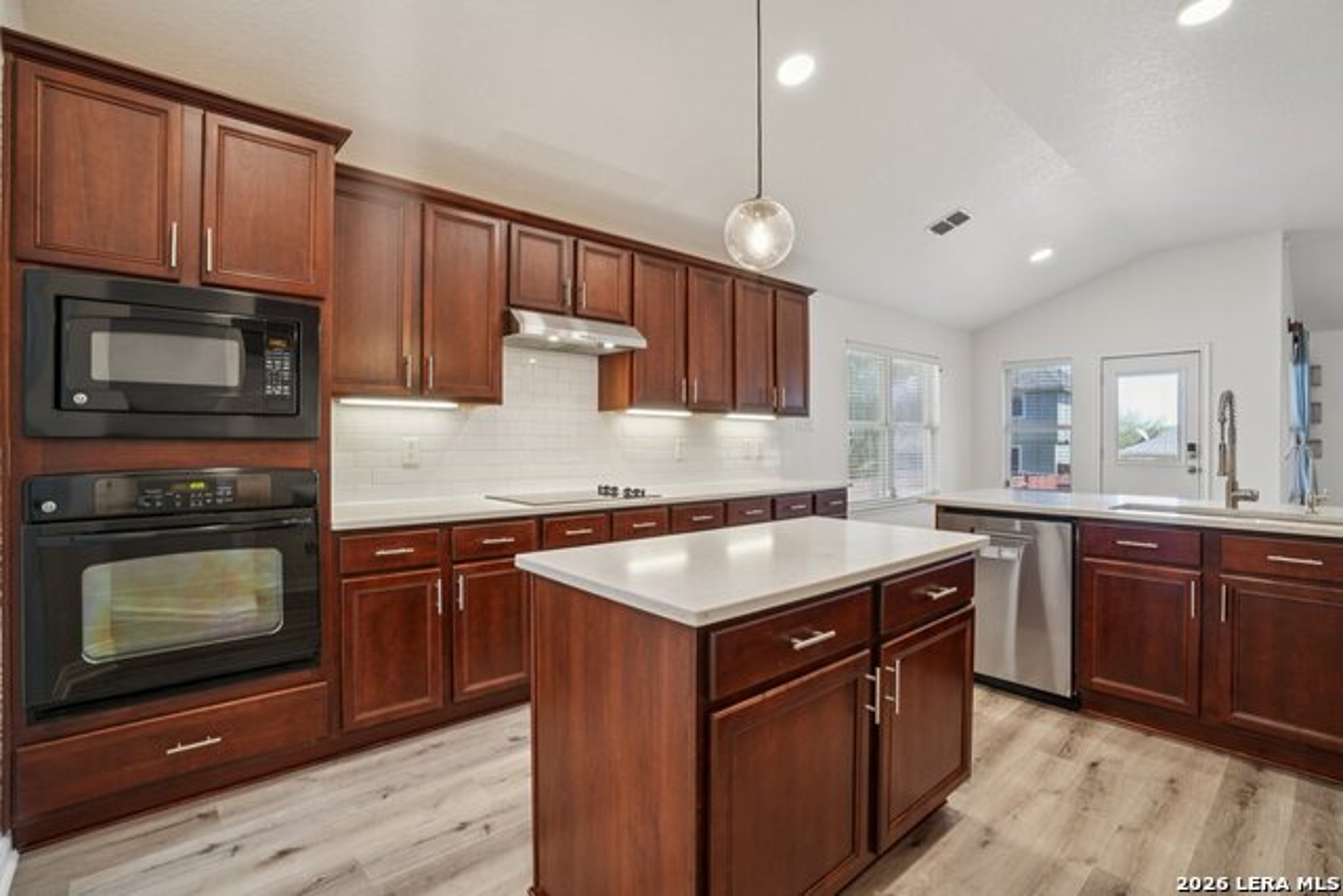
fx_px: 597
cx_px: 672
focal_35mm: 16
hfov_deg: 96.7
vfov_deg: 73.8
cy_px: 448
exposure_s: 1/8
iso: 400
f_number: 8
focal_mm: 16
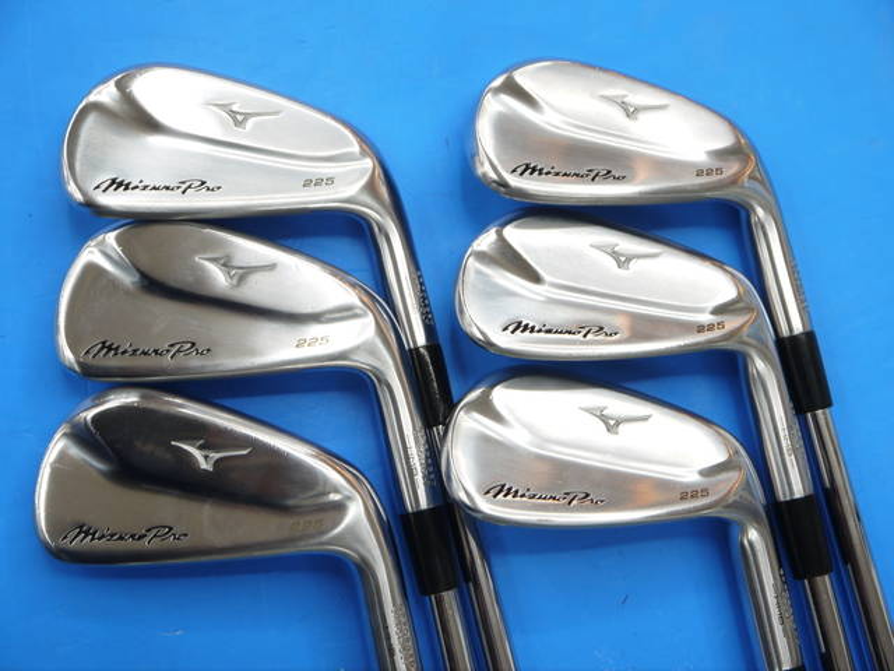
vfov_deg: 28.0
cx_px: 447
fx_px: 1343
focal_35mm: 52
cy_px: 336
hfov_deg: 36.8
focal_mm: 26
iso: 200
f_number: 4.7
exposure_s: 1/60
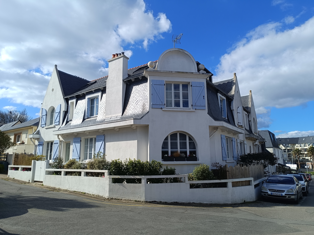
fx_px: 218
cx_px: 157
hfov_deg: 71.6
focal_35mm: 24
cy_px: 118
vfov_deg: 56.8
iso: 52
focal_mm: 5.59
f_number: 1.88
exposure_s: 1/1783
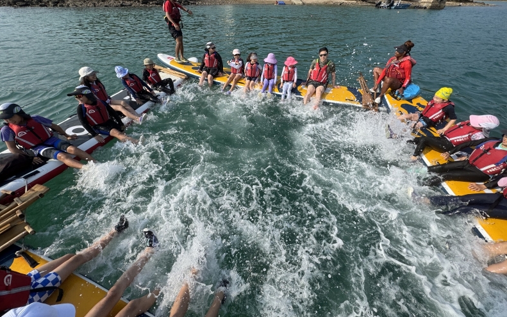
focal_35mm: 15
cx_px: 254
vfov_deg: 74.2
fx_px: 207
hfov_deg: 101.4
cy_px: 131
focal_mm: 2.22
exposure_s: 1/2083
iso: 50
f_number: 2.2
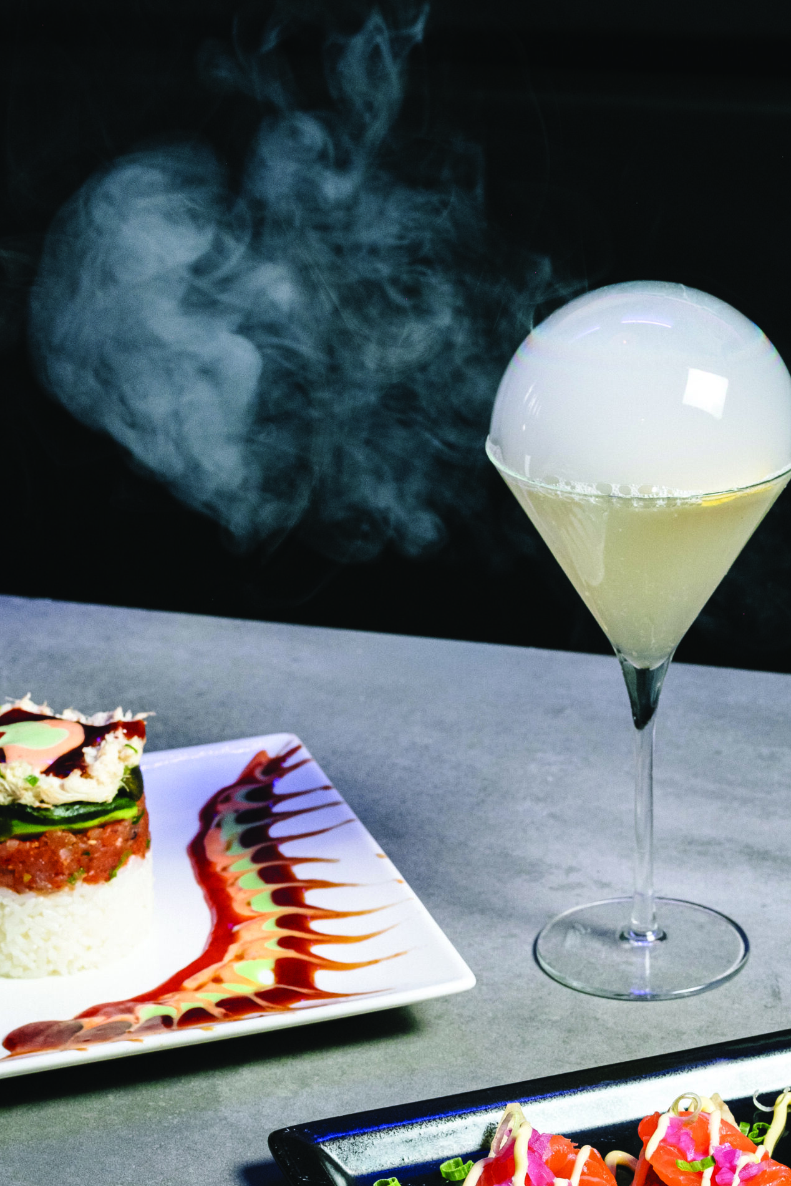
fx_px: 3327
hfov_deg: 13.5
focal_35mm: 101
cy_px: 744
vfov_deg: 20.2
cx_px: 482
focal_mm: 50
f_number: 8
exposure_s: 1/100
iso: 500
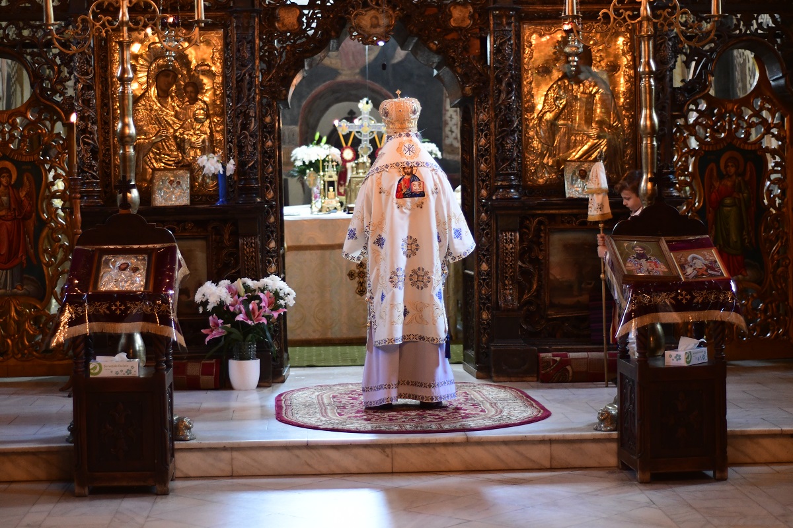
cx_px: 396
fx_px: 1652
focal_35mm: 75
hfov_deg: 27.0
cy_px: 264
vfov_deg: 18.2
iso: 2000
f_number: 1.8
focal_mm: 50
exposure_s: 1/100
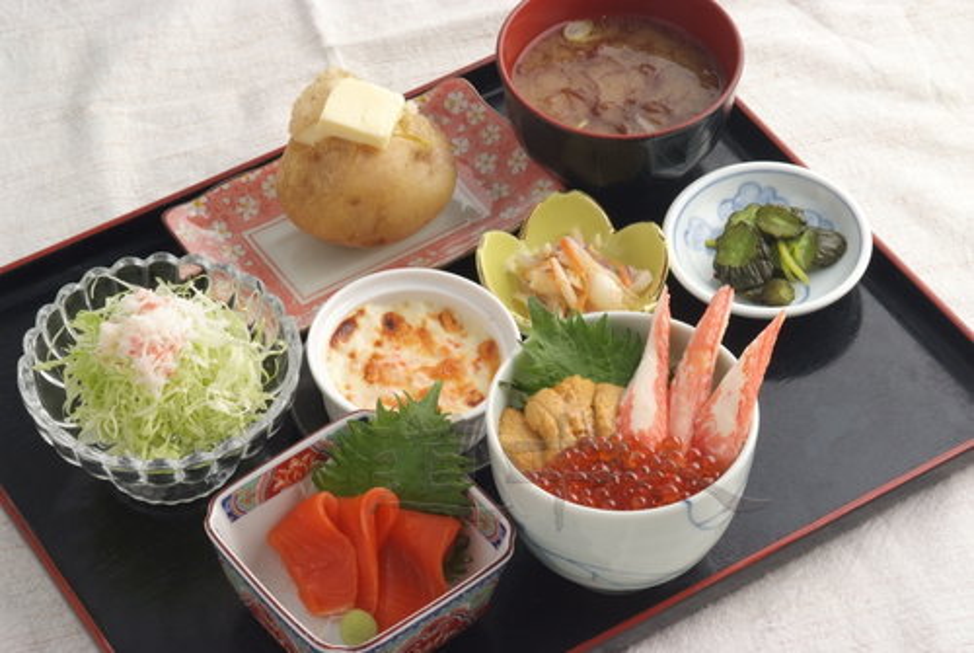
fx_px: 3170
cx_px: 487
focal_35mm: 117
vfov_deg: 11.8
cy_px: 326
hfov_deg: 17.5
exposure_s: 1/125
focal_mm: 78
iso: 500
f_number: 16
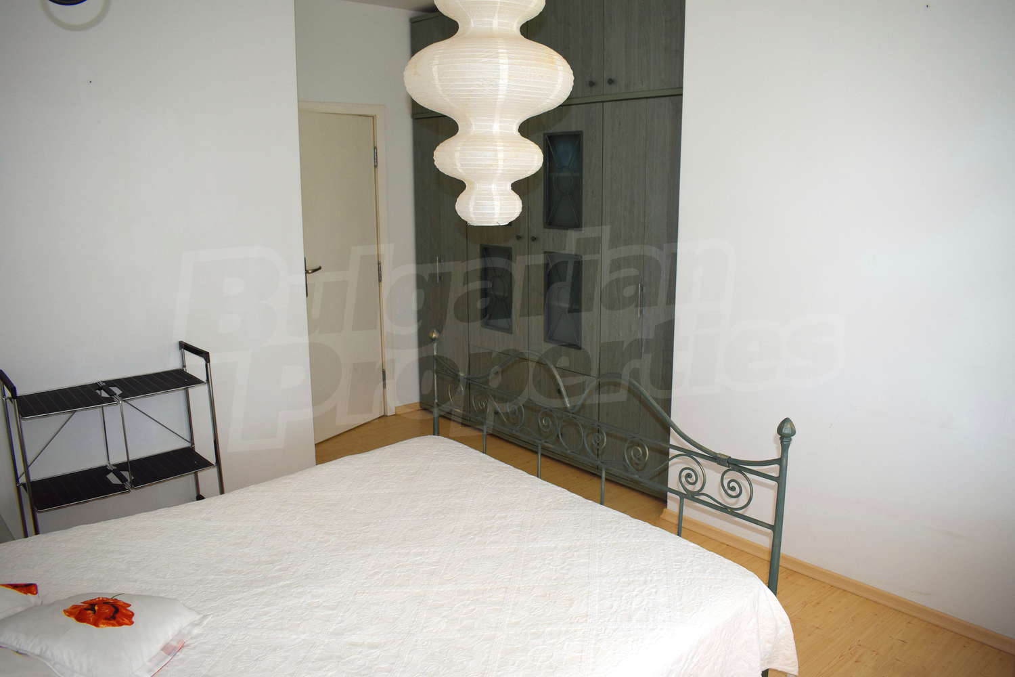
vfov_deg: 47.9
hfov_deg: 67.4
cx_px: 508
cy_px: 338
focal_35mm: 27
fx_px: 761
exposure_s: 1/100
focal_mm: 18
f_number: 5
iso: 800
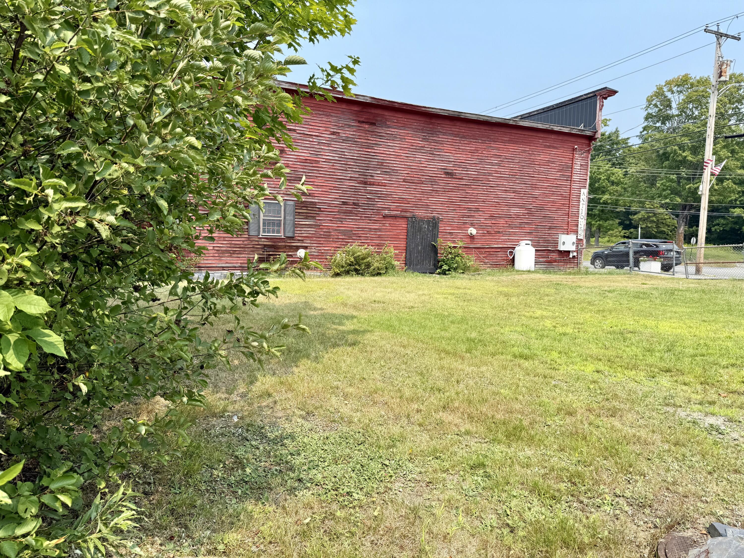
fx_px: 516
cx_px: 372
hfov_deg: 71.6
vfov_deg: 56.8
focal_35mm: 24
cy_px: 279
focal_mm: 6.76
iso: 80
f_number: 1.78
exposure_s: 1/1949
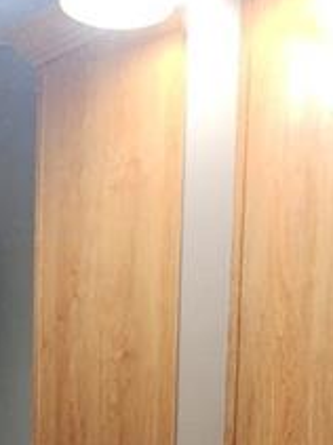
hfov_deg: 19.7
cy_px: 584
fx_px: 950
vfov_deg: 23.2
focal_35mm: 74
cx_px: 84
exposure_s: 1/60
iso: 125
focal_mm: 2.2
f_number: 2.2
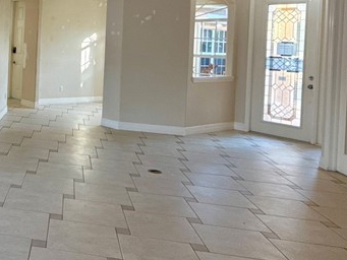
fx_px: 421
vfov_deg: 33.1
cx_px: -31
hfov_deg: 37.7
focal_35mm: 42
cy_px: 41
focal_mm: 2.22
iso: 320
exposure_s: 1/120
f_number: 2.2
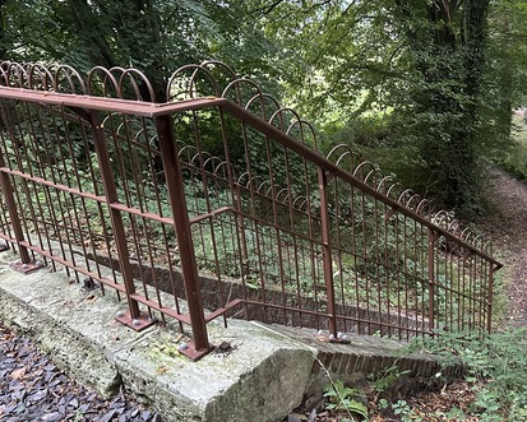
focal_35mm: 34
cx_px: 361
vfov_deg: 43.4
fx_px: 531
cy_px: 195
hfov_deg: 51.6
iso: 1000
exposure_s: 1/49
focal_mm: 6.86
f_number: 1.78
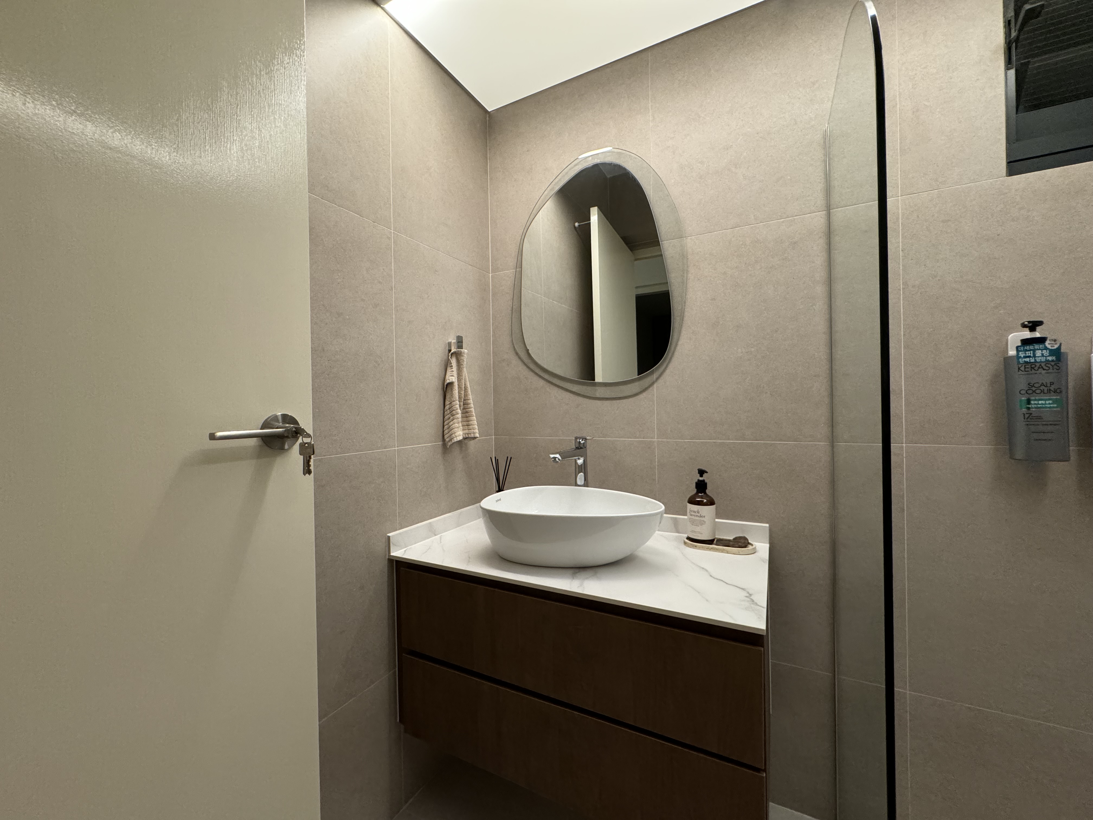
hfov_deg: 102.1
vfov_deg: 85.7
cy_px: 410
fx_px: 442
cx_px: 546
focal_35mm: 14
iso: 500
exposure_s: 1/50
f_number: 2.2
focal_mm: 2.22
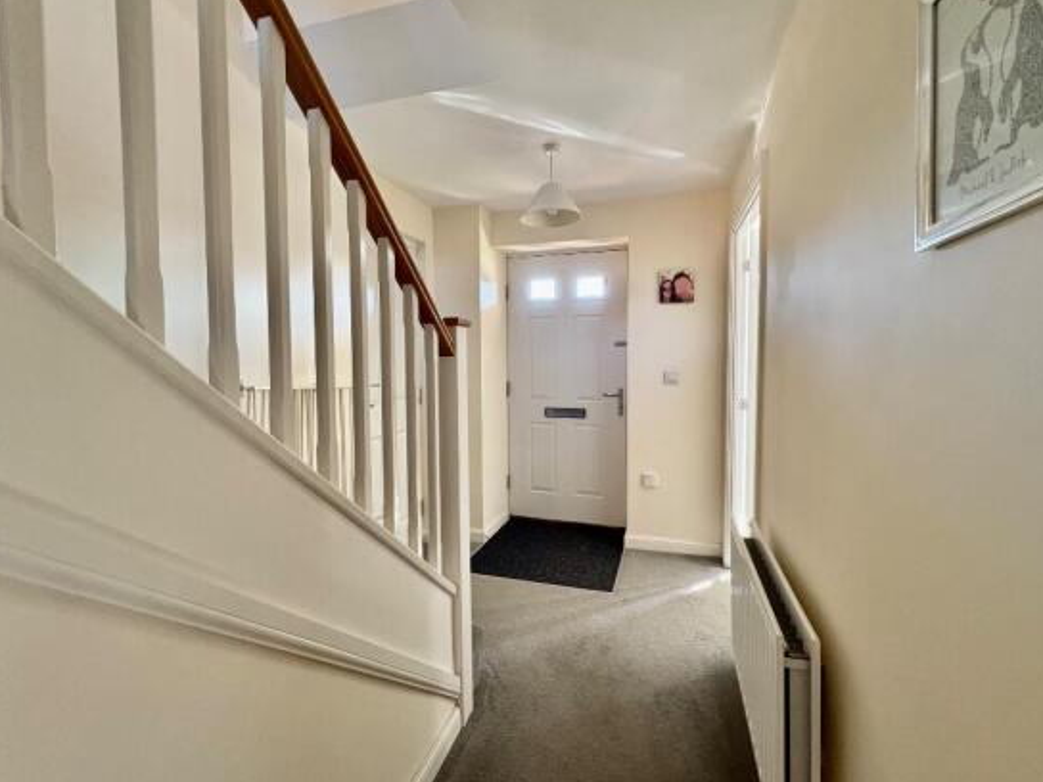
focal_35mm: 15
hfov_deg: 98.1
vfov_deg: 81.7
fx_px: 452
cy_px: 379
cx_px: 538
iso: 500
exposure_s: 1/60
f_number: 2.2
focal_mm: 2.22
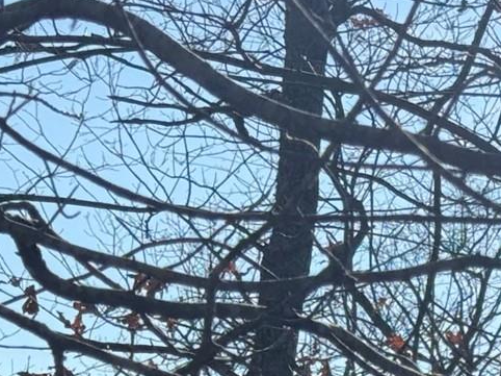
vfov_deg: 7.0
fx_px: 2951
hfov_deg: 9.5
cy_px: 745
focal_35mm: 204
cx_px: 644
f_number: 1.78
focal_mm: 6.76
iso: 64
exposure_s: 1/6024
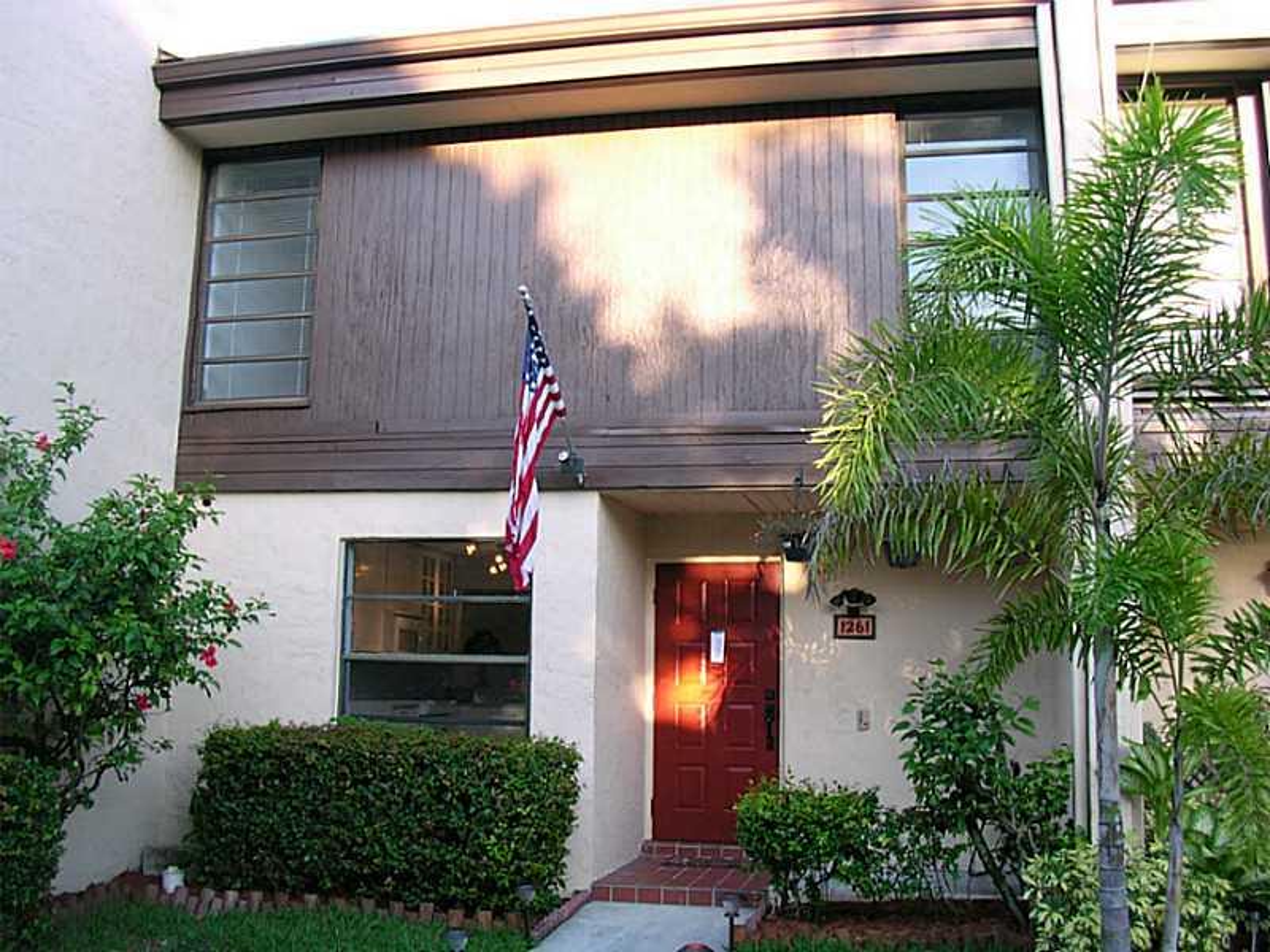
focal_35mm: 37
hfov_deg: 50.1
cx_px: 635
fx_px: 1357
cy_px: 476
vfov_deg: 38.7
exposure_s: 1/100
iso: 100
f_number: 2.7
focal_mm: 5.6
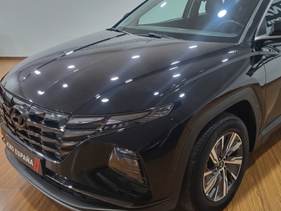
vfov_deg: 37.7
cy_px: 92
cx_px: 186
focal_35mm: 38
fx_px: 309
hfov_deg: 48.2
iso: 320
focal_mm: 5.4
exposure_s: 1/50
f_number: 1.8
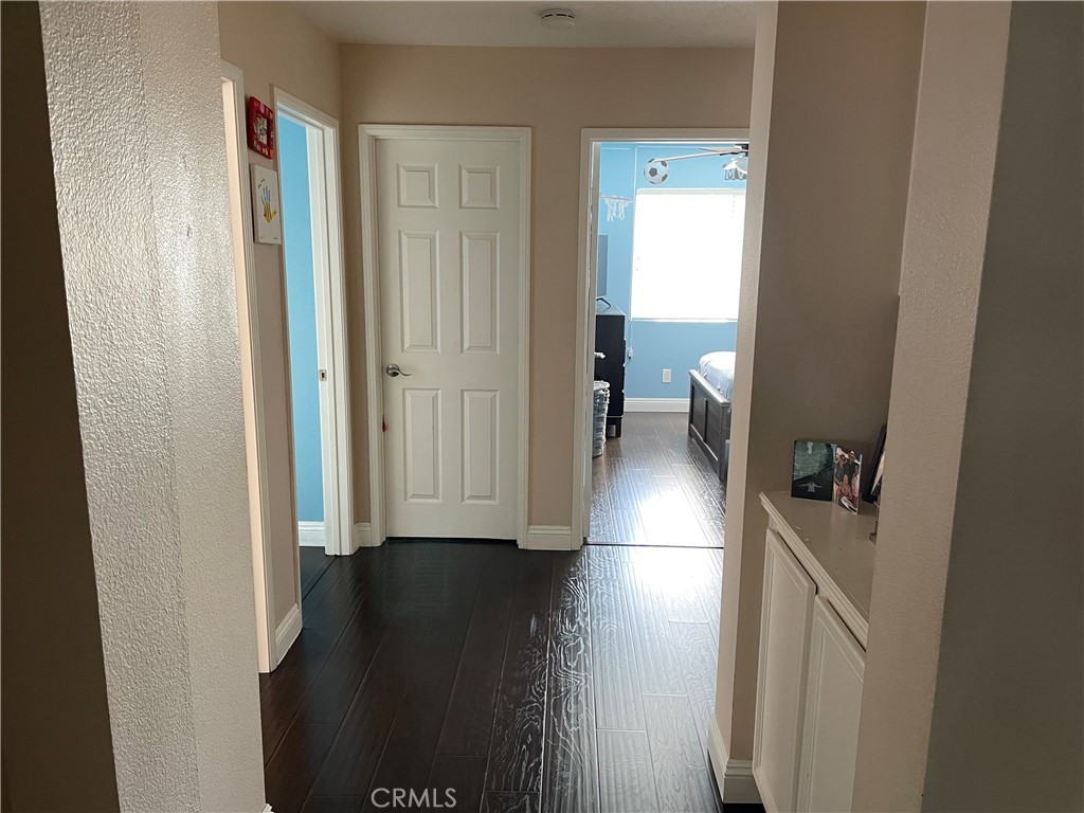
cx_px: 542
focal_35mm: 26
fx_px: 814
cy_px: 406
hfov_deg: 67.3
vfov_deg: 53.1
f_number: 1.6
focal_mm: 4.2
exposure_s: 1/60
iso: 200
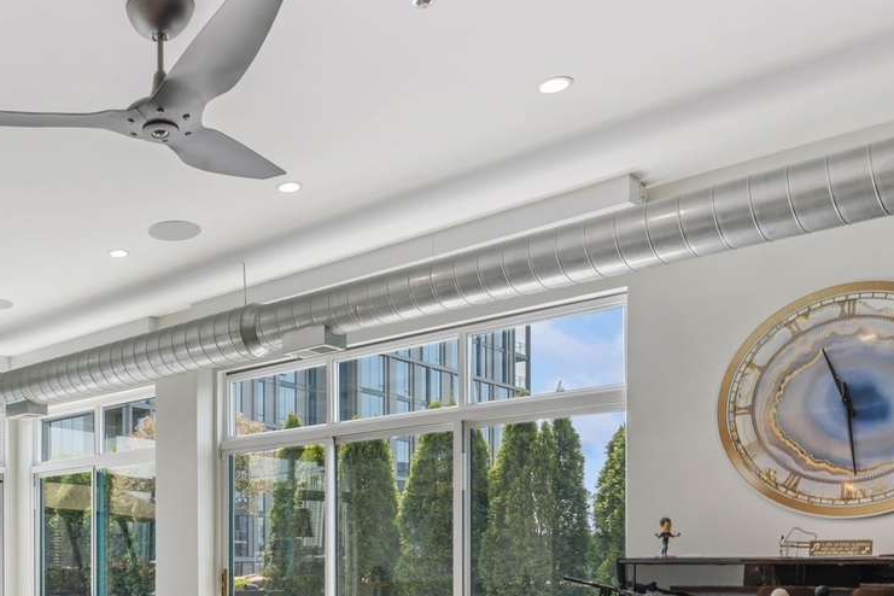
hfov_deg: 49.9
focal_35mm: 35
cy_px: 571
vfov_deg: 35.0
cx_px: 132
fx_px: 869
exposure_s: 1/50
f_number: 8
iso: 320
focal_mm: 16
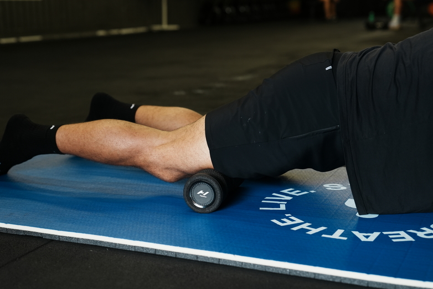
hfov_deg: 34.4
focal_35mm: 58
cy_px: 164
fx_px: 697
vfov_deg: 23.4
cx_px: 170
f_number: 2.5
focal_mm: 42
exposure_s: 1/250
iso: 500
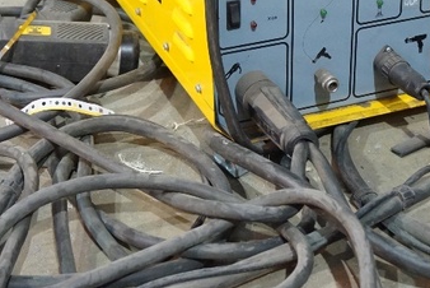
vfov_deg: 16.2
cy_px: 8
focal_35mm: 83
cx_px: 290
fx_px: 992
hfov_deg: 24.3
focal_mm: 26
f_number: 4.5
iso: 3200
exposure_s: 1/40
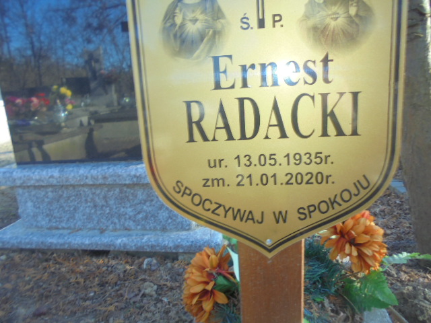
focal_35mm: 26
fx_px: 324
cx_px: 216
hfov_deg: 67.3
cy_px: 162
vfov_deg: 53.1
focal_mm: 4.6
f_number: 3.5
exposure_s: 1/80
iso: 100
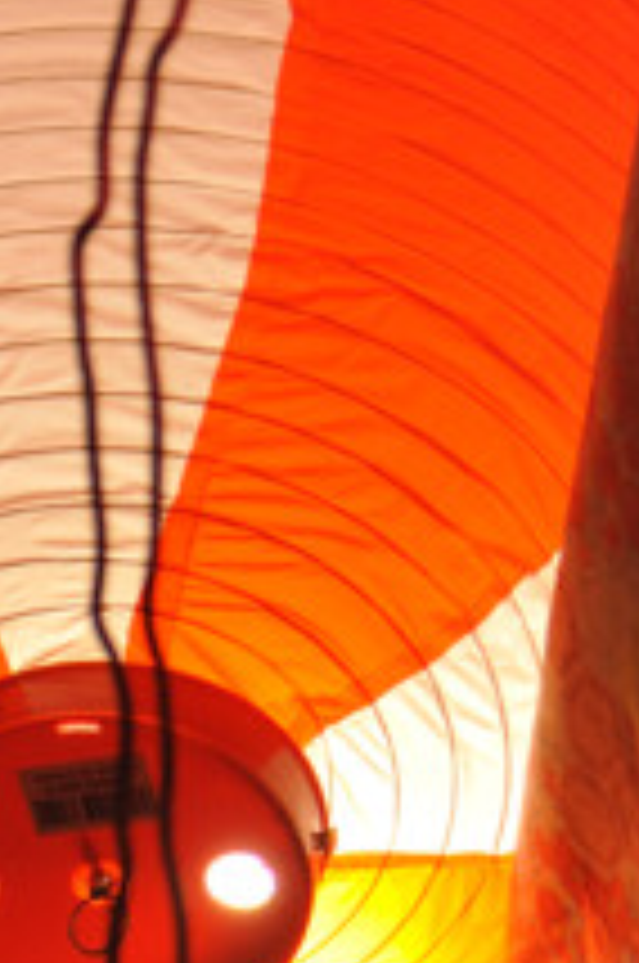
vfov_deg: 6.0
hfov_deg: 4.1
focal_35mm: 330
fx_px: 8814
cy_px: 2250
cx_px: -454
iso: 200
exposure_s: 1/50
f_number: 4
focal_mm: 46
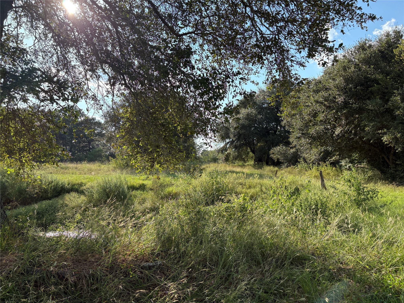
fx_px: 303
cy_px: 152
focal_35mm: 26
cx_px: 202
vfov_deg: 53.1
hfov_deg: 67.3
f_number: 1.6
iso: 64
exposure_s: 1/1667
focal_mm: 5.96
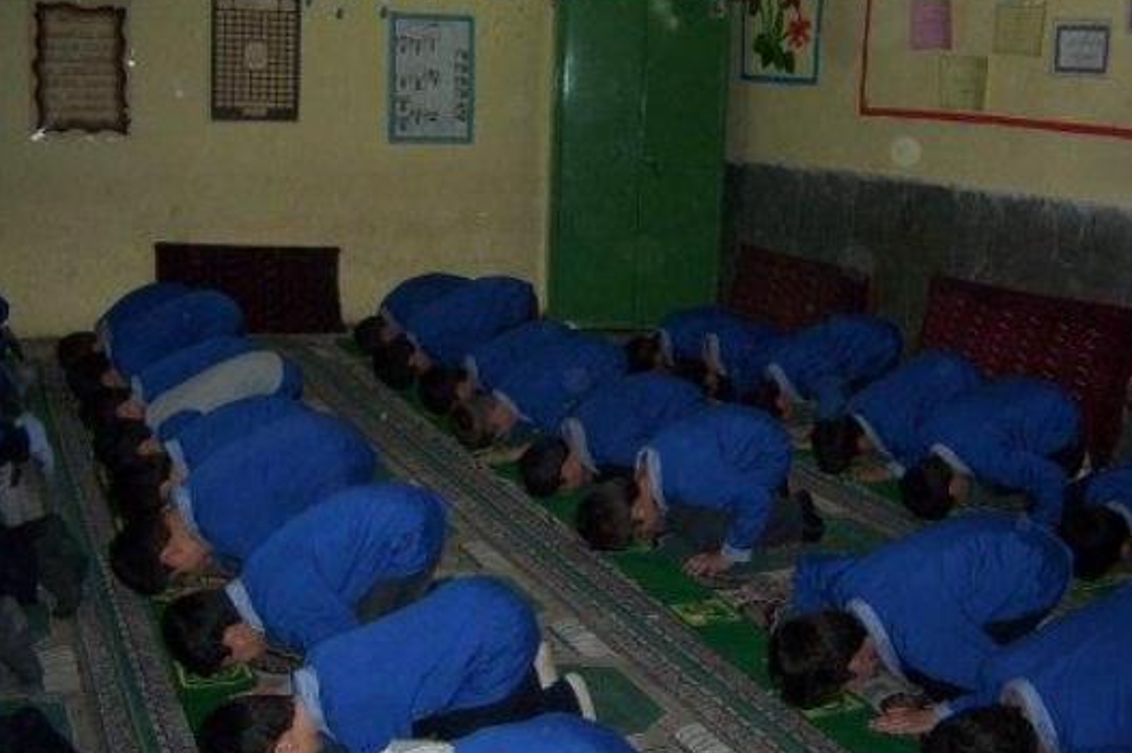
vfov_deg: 32.6
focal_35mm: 41
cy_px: 331
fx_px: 1288
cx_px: 564
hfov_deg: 47.4
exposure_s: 1/60
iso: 140
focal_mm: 5.26
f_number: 3.84
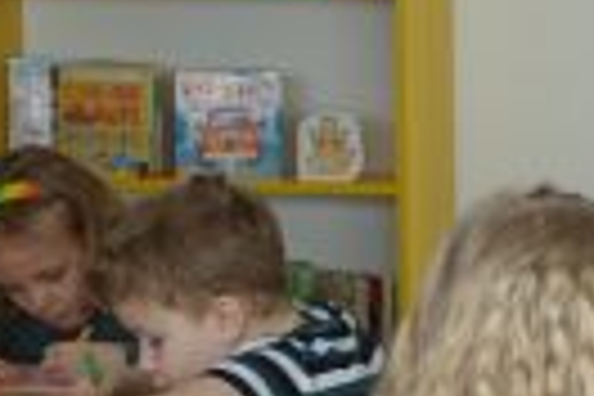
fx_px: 3679
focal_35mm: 223
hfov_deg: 9.0
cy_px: 470
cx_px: 904
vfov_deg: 6.1
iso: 125
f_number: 2.8
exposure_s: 1/60
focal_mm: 16.76
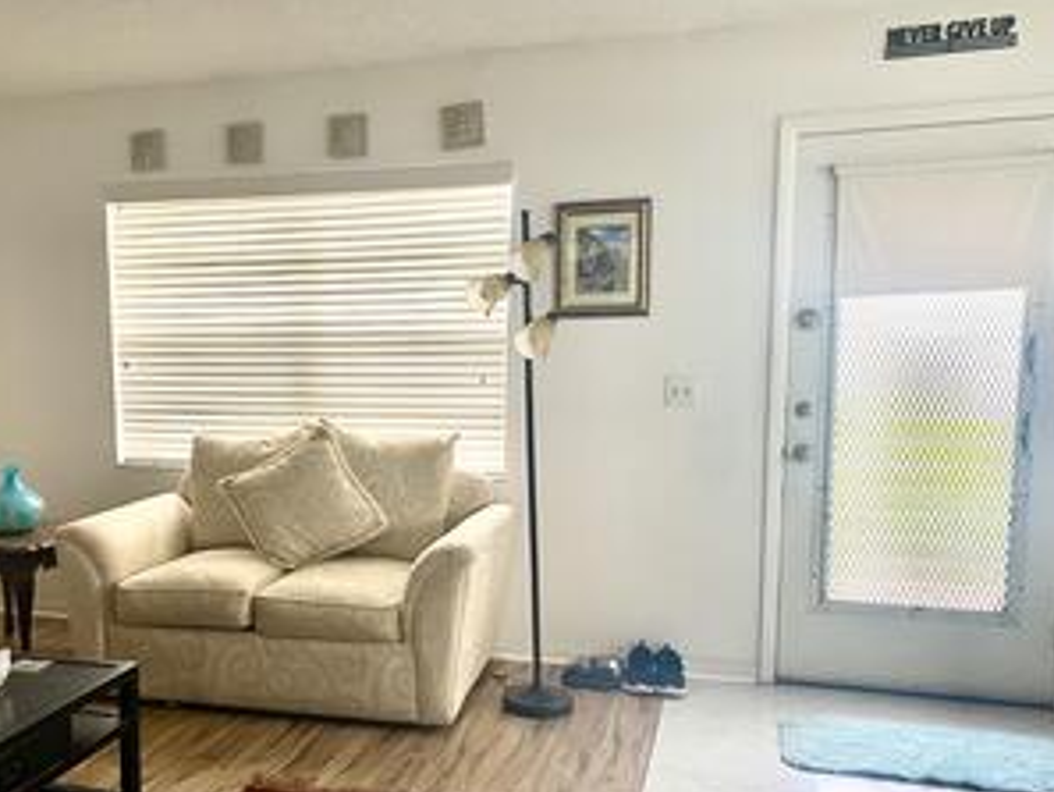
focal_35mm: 35
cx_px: 351
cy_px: 490
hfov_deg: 51.6
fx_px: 1066
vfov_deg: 40.5
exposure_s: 1/65
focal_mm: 4.25
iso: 125
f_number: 1.8
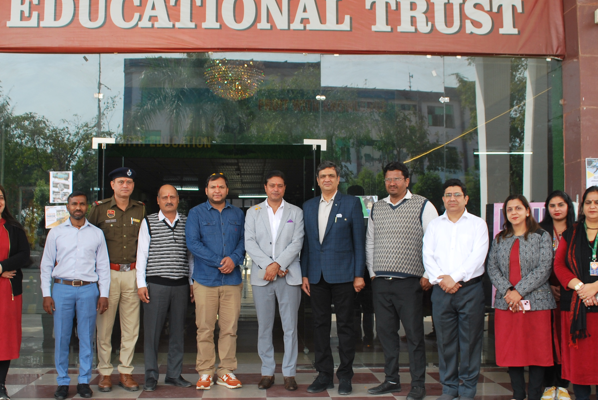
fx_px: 682
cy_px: 207
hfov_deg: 47.4
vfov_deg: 32.7
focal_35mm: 41
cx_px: 291
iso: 160
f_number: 5.6
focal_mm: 18
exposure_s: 1/125
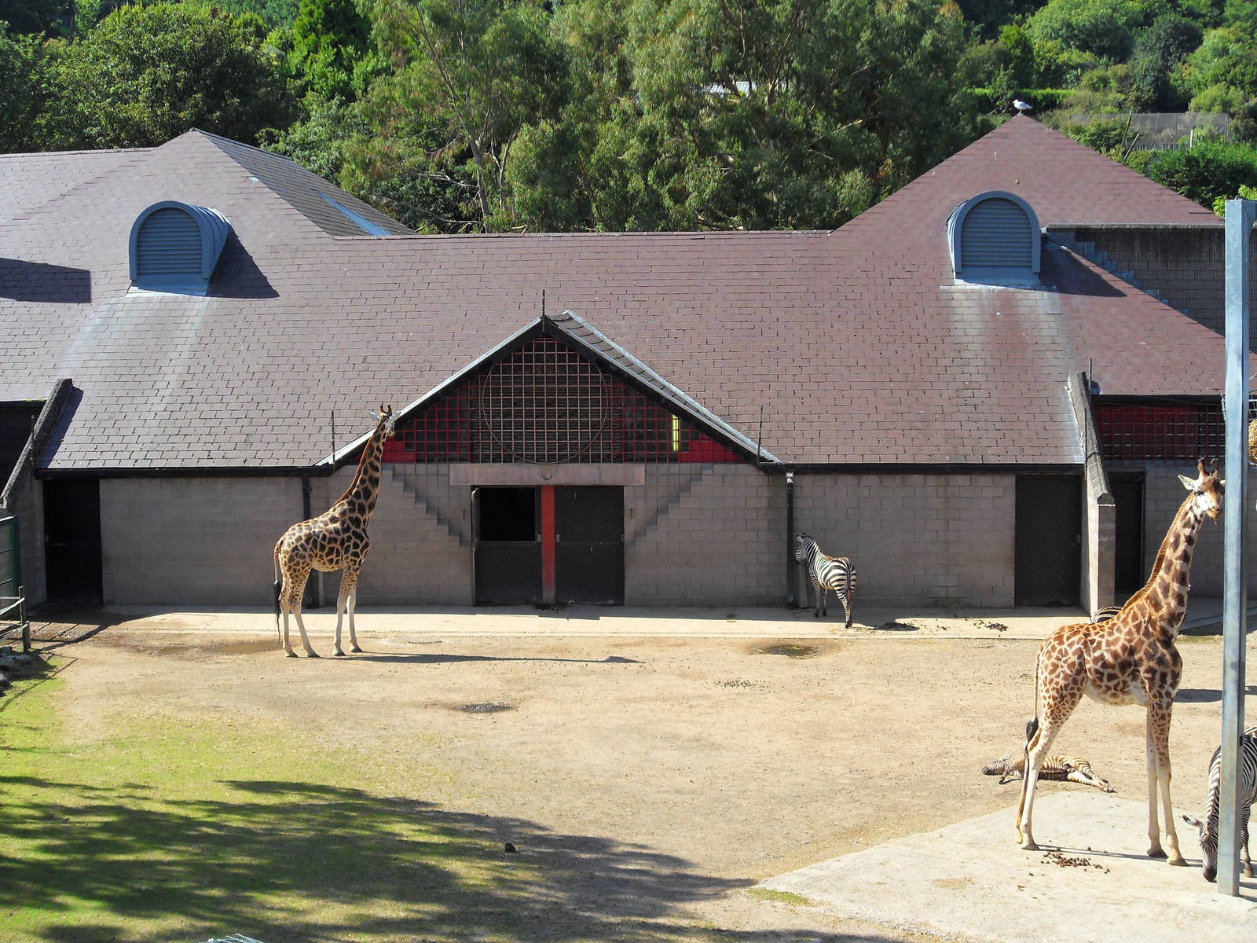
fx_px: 1961
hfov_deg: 35.5
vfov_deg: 27.0
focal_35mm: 54
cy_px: 472
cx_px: 628
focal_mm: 9.9
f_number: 4.1
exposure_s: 1/350
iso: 80
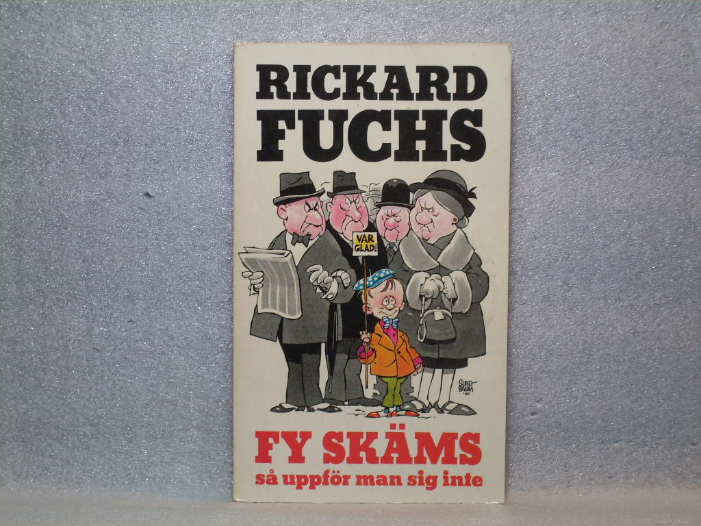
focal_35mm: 81
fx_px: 1640
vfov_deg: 18.2
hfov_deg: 24.1
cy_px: 263
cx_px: 350
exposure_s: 1/15
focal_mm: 13.5
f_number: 4
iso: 80
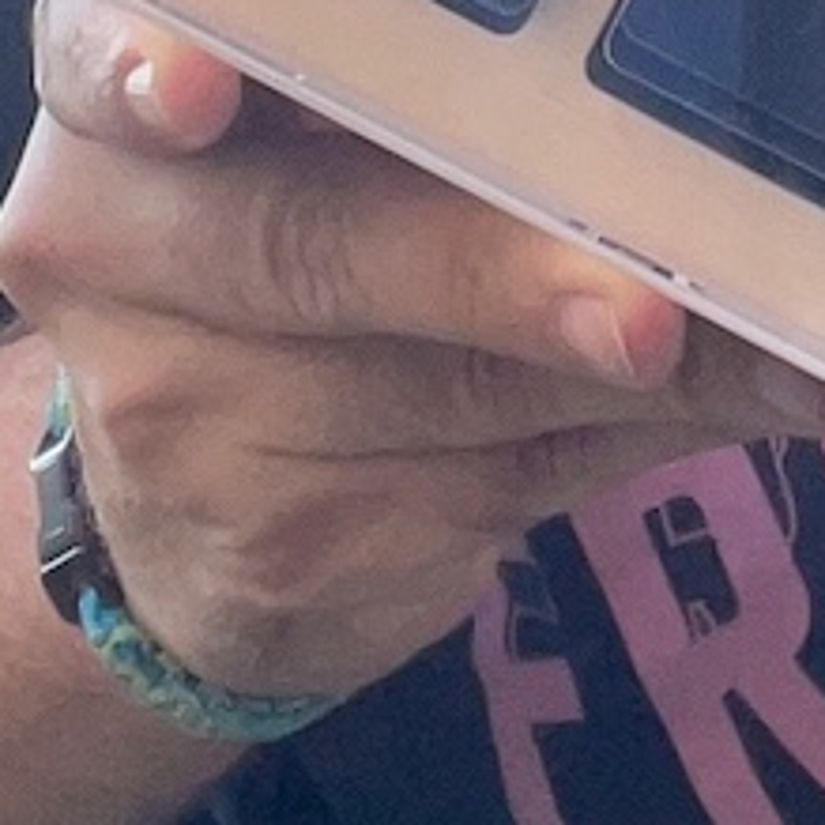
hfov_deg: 8.8
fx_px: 5231
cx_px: 1172
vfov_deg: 8.1
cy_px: -1341
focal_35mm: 194
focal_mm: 2.71
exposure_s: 1/270
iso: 25
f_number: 2.2
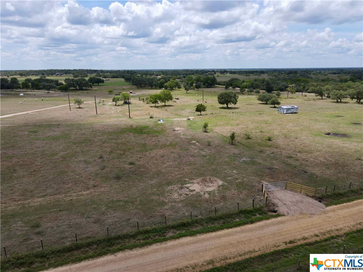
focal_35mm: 24
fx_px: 252
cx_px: 182
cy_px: 136
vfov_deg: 56.8
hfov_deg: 71.6
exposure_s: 1/725
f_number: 2.8
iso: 100
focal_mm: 4.5
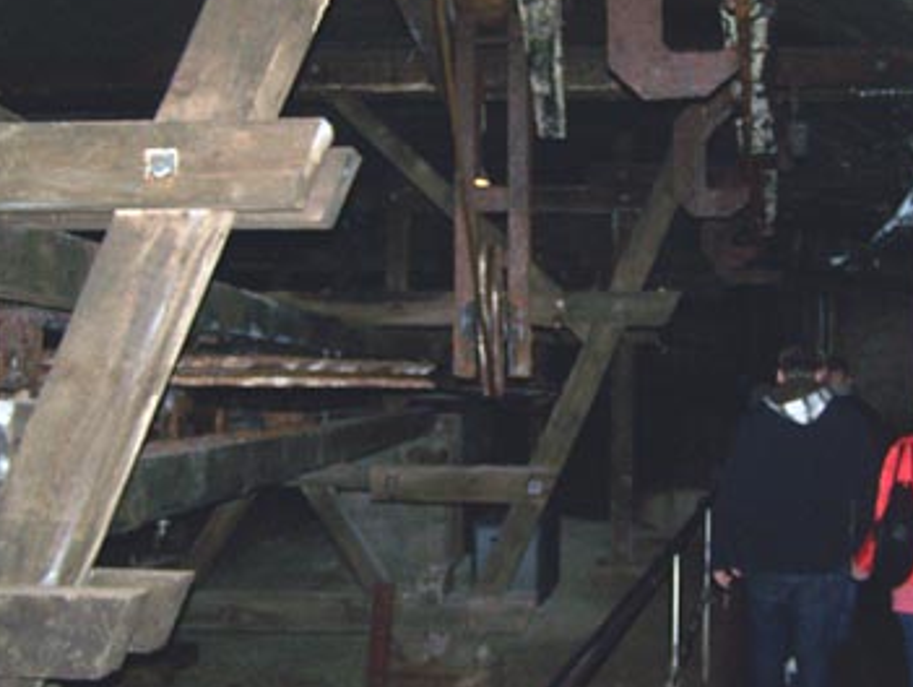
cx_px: 540
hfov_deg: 41.0
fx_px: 1214
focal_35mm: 46
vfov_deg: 31.6
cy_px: 332
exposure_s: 1/60
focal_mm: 6.3
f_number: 2.8
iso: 160
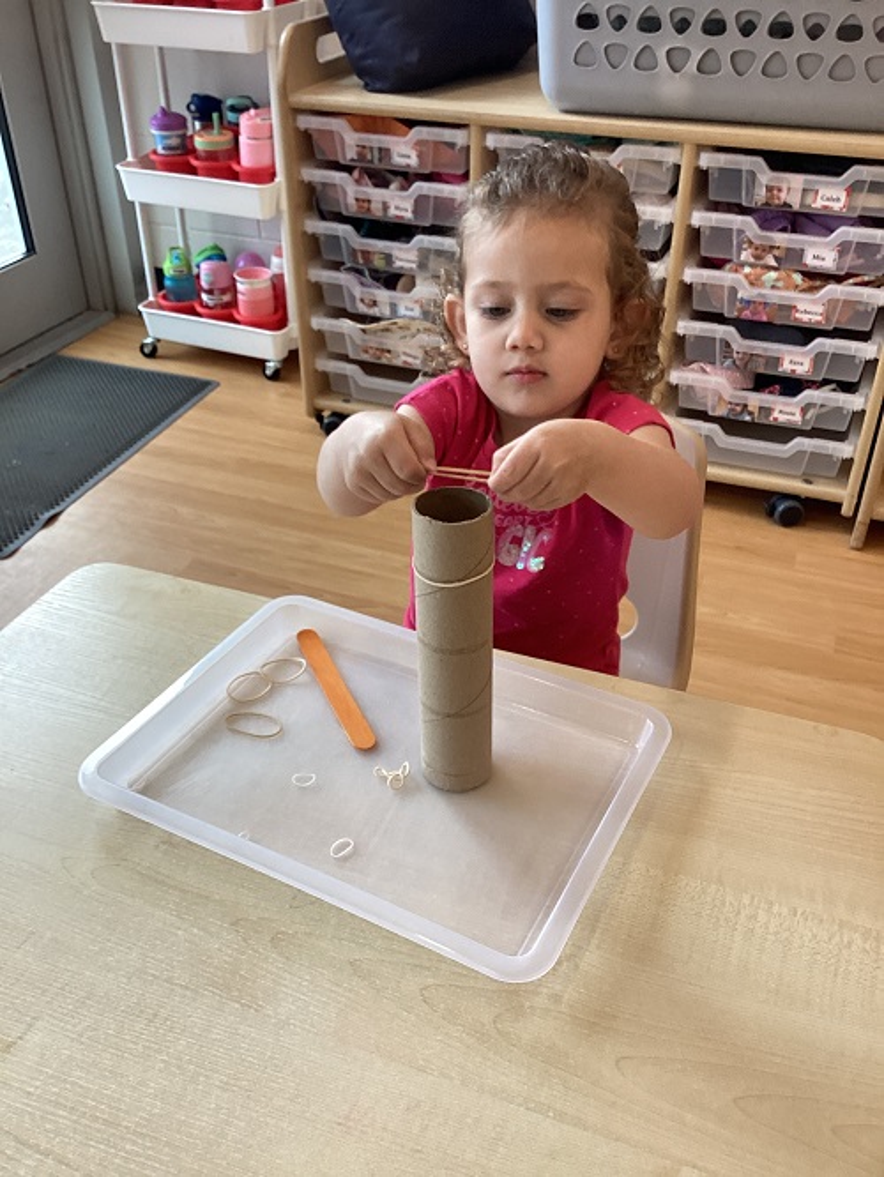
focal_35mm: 31
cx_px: 442
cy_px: 588
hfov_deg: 45.5
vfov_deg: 58.3
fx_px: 1055
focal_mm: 3.3
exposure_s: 1/60
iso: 100
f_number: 2.4
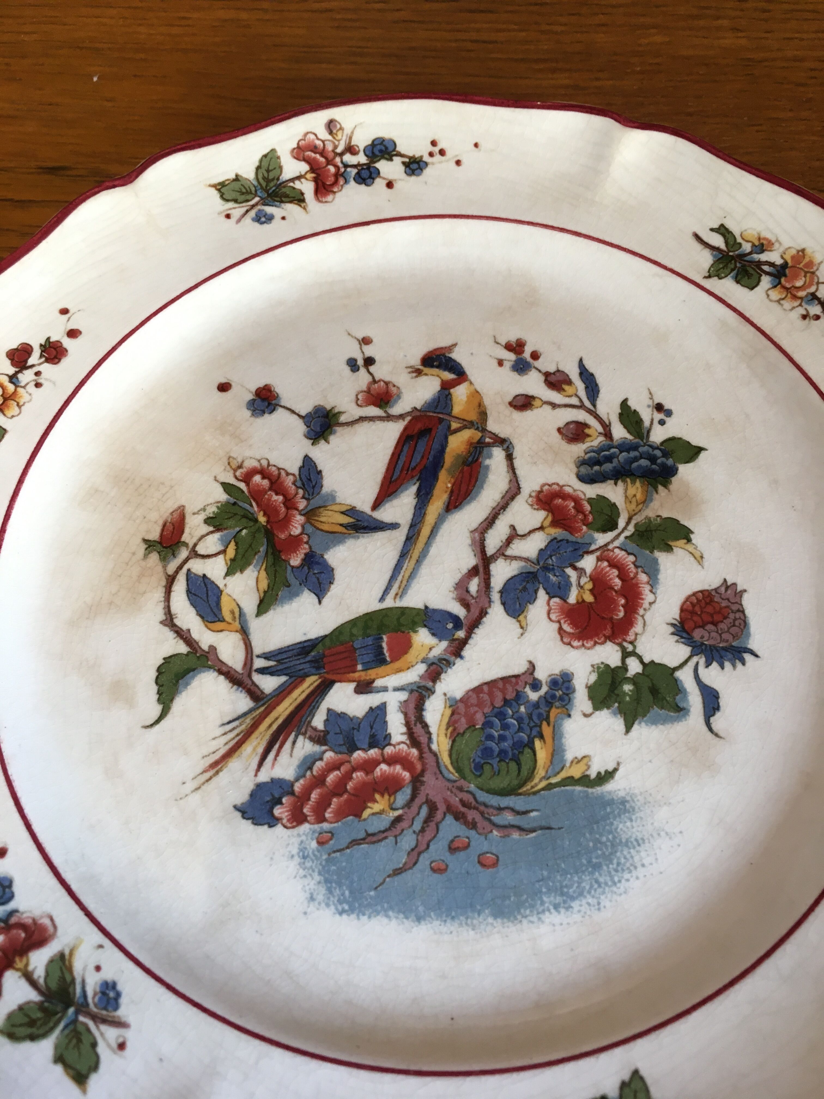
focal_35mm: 29
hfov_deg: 48.2
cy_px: 550
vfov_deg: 61.7
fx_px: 920
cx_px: 412
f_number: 2.2
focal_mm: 4.15
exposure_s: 1/33
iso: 100
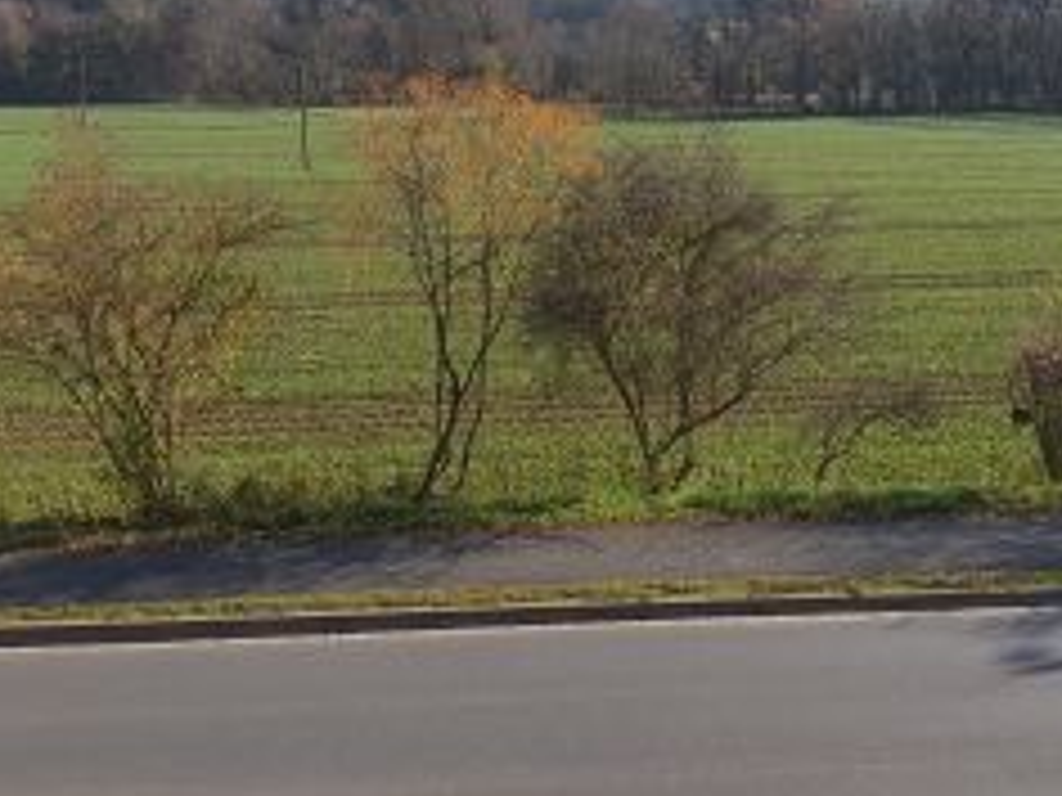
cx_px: 648
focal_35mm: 55
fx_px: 1687
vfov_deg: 26.3
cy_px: 214
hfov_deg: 34.8
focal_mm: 4.3
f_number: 2.4
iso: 50
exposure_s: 1/1620
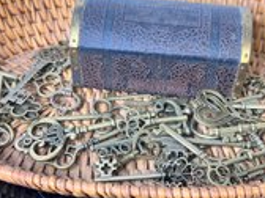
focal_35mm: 53
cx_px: 155
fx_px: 406
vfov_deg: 27.5
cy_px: 114
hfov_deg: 36.1
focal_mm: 5.7
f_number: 1.5
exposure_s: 1/120
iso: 100
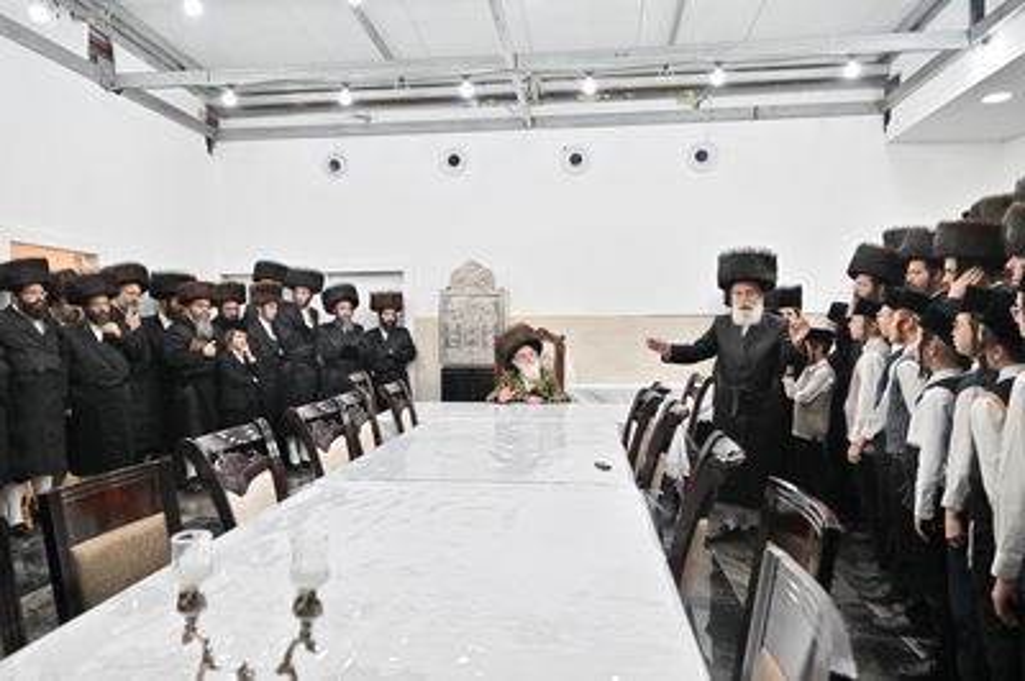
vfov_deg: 53.1
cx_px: 512
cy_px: 340
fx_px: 683
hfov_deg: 73.8
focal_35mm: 24
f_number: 4
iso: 1000
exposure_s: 1/250
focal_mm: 24
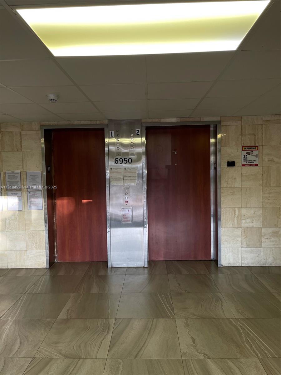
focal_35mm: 26
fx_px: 281
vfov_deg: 67.3
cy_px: 188
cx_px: 140
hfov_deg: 53.1
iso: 100
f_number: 1.6
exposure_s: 1/120
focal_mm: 5.1
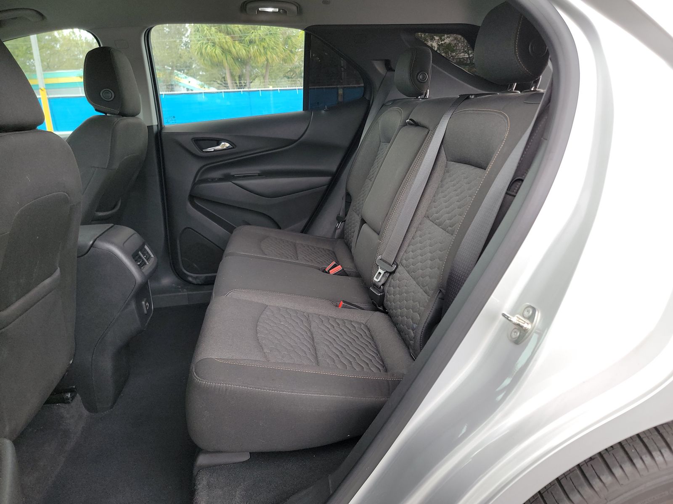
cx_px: 336
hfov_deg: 71.6
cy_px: 252
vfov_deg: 56.8
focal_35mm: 24
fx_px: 467
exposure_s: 1/59
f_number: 1.8
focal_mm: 6.7
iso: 128
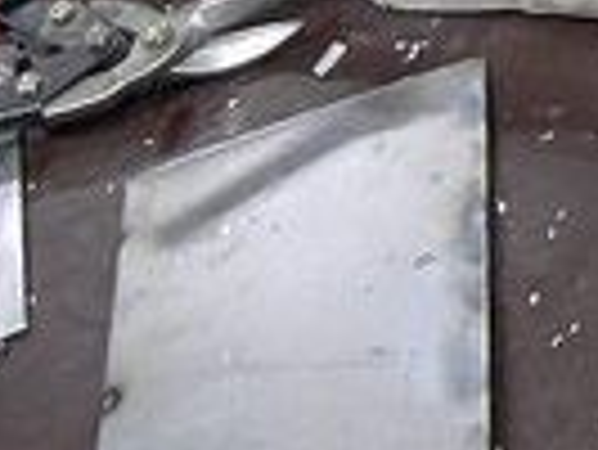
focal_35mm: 173
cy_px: -194
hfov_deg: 11.3
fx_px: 2991
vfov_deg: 8.4
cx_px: 553
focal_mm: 6
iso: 200
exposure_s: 1/13
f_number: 2.8
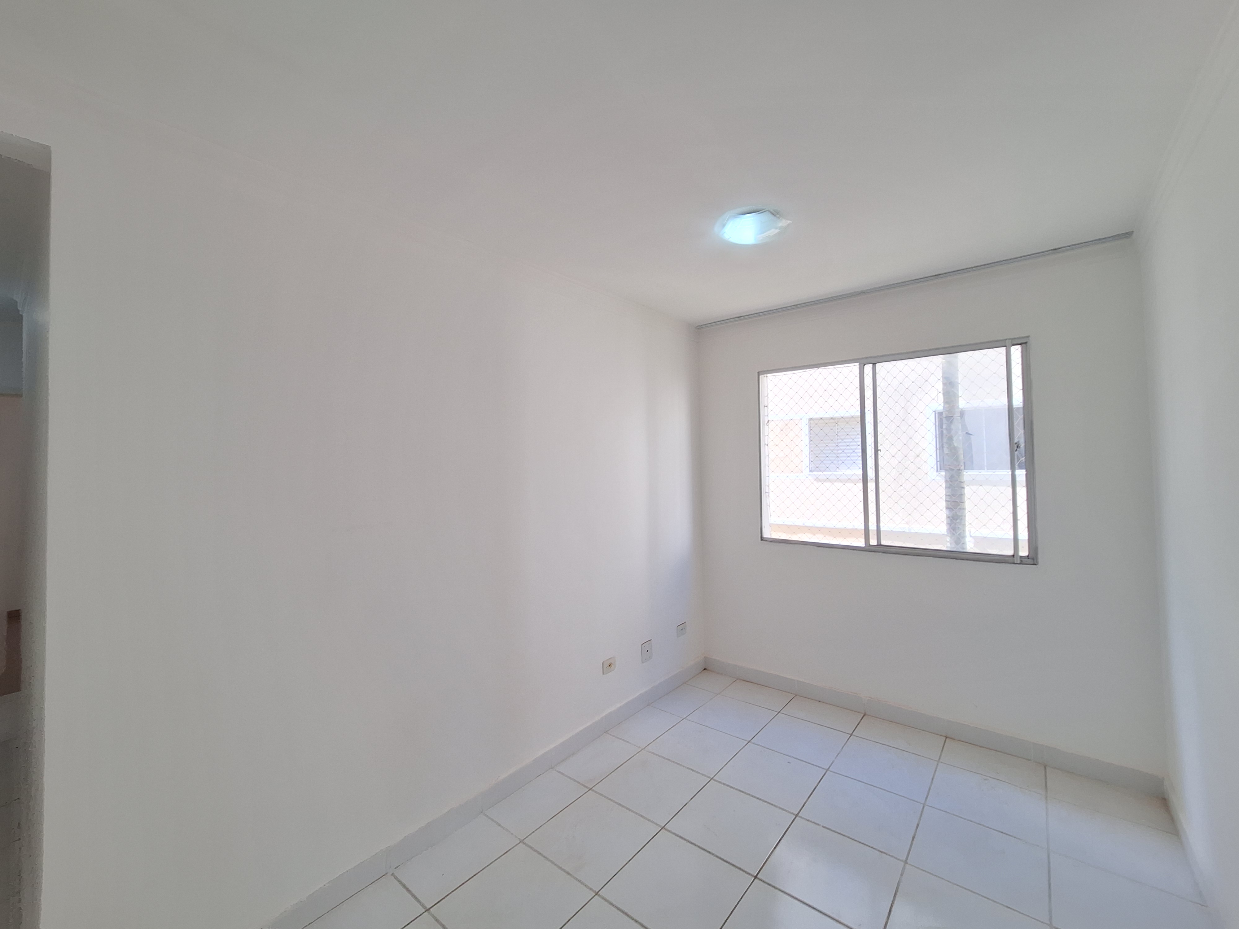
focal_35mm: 13
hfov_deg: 106.2
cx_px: 620
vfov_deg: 89.9
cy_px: 464
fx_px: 465
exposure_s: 1/120
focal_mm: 1.74
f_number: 2.2
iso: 50
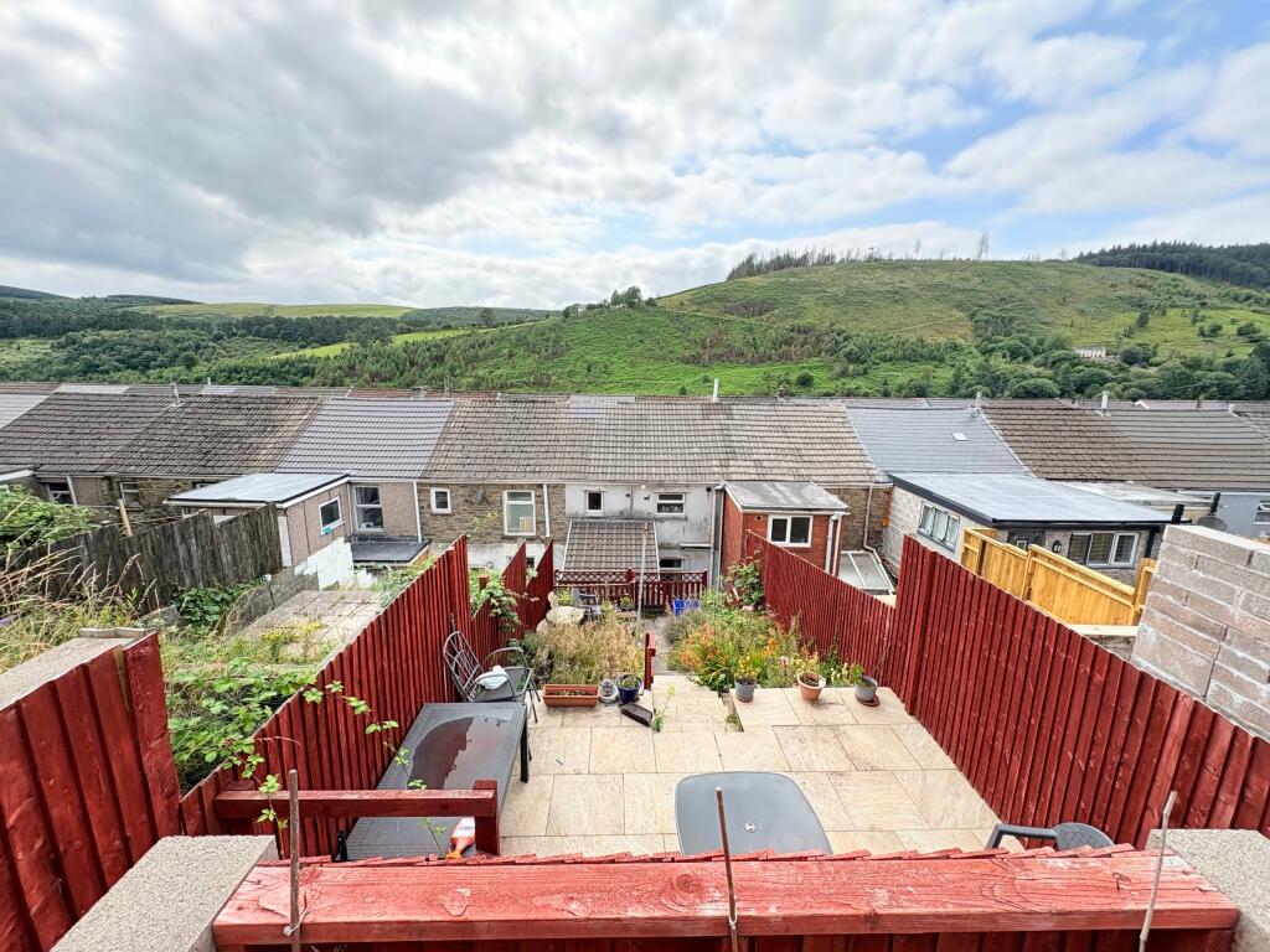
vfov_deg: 85.7
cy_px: 476
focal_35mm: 14
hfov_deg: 102.1
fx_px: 514
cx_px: 635
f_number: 2.2
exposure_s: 1/932
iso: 64
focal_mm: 2.22
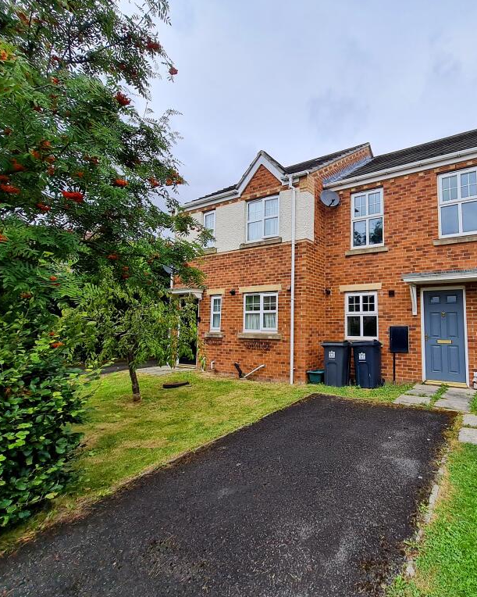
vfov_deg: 89.6
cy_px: 298
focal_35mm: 17
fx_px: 300
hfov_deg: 74.7
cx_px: 316
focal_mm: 1.74
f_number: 2.2
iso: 50
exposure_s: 1/1180
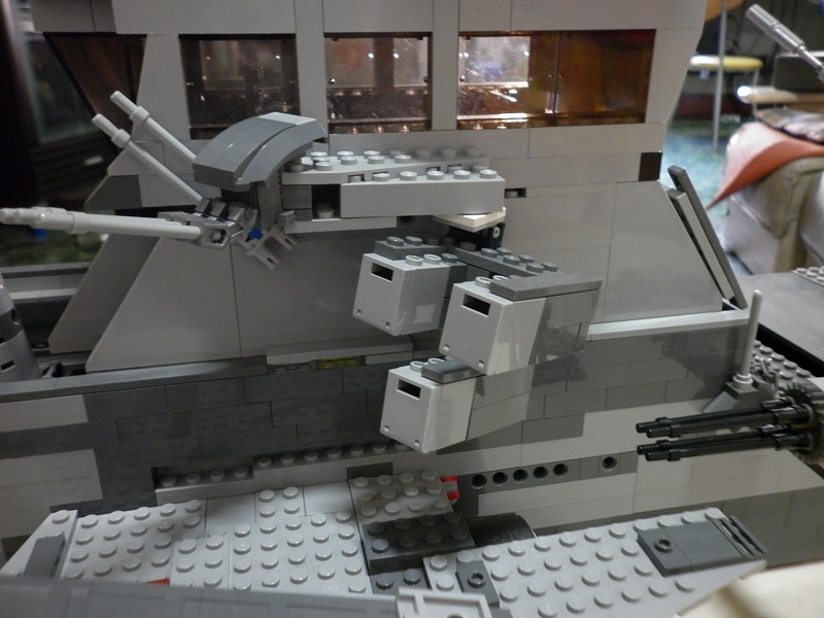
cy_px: 309
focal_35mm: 29
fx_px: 690
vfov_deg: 48.2
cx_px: 412
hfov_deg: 61.7
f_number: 2.8
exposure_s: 1/8
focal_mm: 5.3
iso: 320
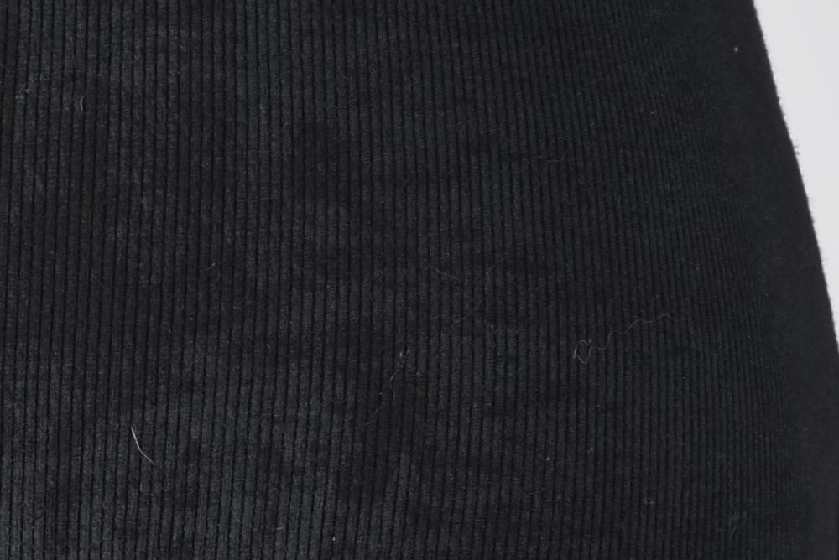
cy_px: 780
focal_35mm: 404
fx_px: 9421
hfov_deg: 5.1
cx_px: -67
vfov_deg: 3.4
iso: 200
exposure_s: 1/125
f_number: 10
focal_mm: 90
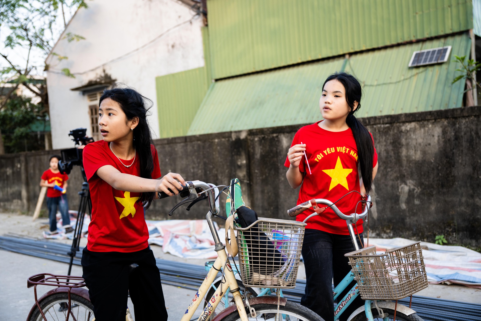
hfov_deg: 53.1
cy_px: 160
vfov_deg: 36.9
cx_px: 240
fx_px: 481
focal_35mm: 36
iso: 400
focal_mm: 36
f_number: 3.2
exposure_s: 1/200
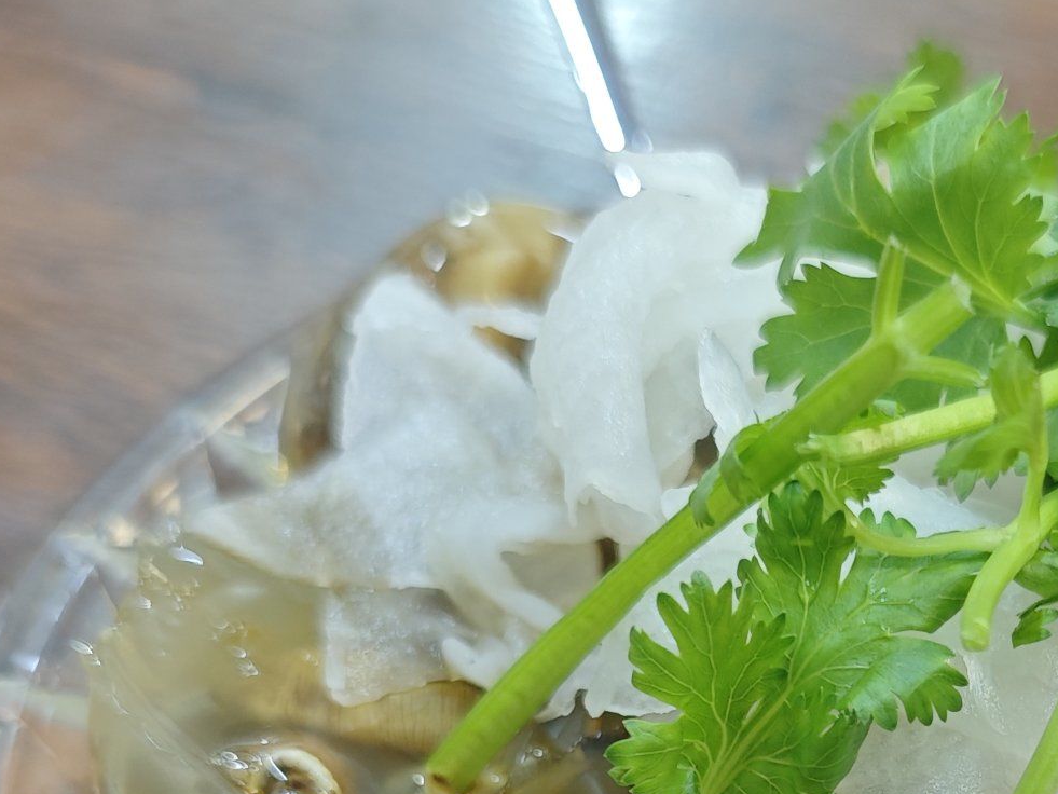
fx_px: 1956
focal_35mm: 64
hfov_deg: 29.5
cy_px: 995
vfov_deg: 21.1
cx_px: 858
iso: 250
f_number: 1.6
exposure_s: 1/69.4
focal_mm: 6.55
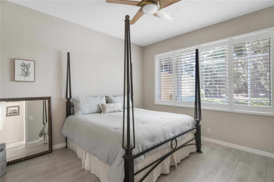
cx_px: 137
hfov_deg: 96.8
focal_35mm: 16
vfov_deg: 73.7
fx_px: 122
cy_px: 91
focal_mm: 11
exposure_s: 1/10
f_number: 2.8
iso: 100
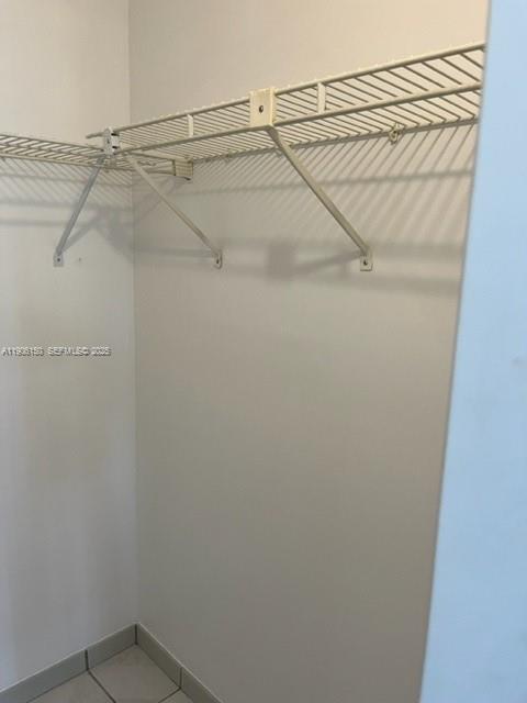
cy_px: 352
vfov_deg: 67.3
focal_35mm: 26
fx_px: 528
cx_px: 264
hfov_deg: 53.1
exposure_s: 1/60
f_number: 1.6
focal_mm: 5.1
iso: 125
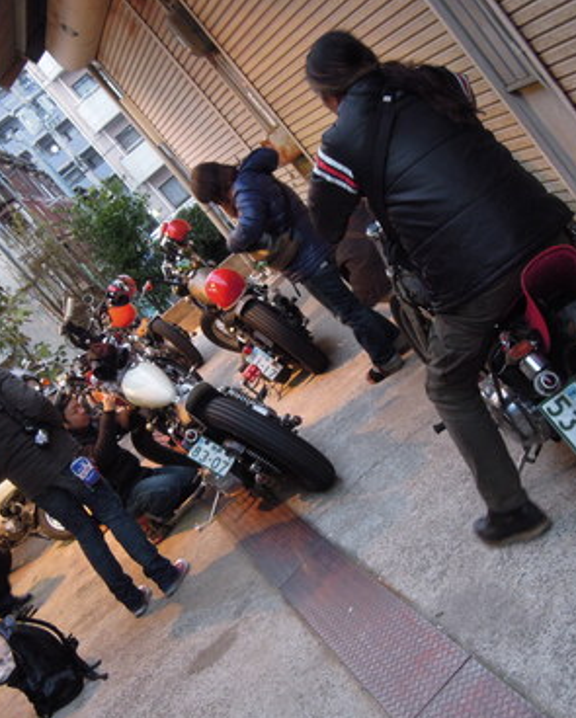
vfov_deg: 35.3
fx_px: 1128
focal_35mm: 53
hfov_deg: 28.6
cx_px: 248
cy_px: 360
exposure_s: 1/13
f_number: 4.1
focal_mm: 7.2
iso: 640
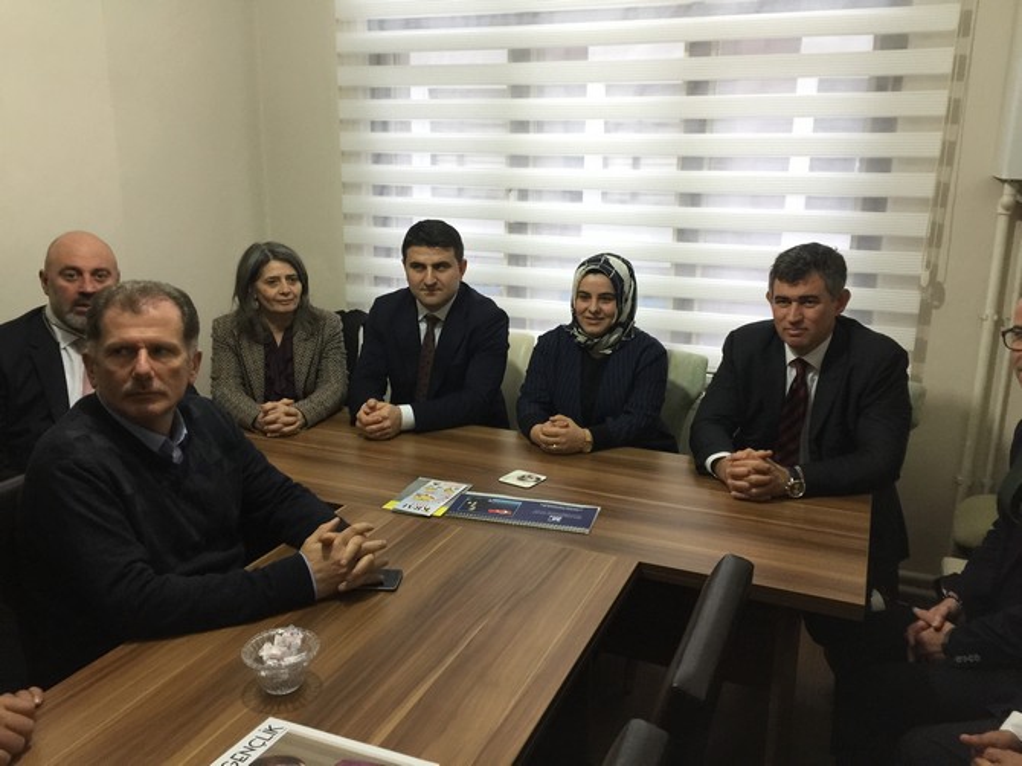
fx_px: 856
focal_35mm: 29
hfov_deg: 61.7
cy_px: 383
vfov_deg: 48.2
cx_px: 511
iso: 100
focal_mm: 4.15
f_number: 2.2
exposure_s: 1/17
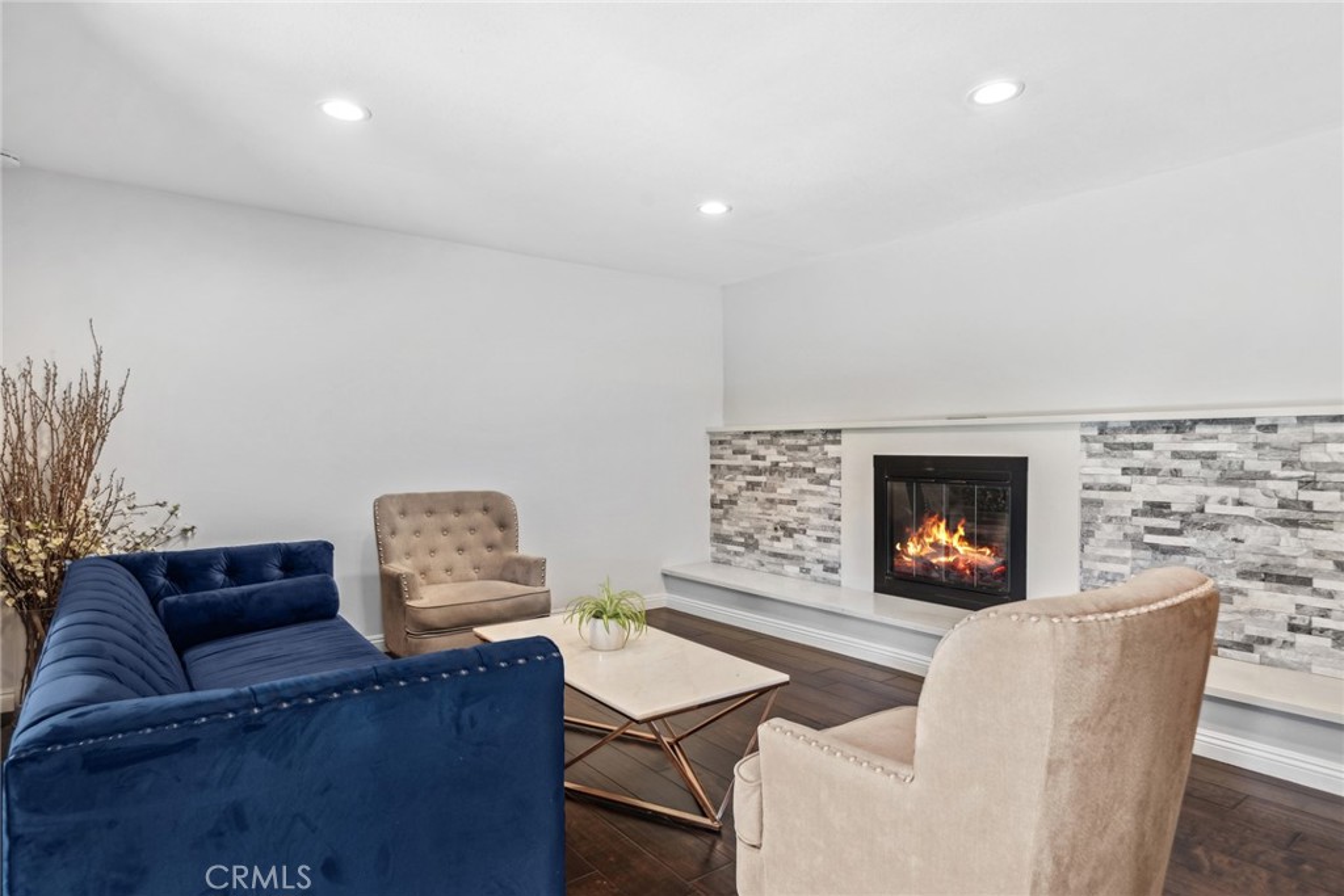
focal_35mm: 19
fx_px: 709
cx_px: 672
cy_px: 448
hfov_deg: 86.9
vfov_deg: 64.6
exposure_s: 1/10
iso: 400
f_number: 8
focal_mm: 19
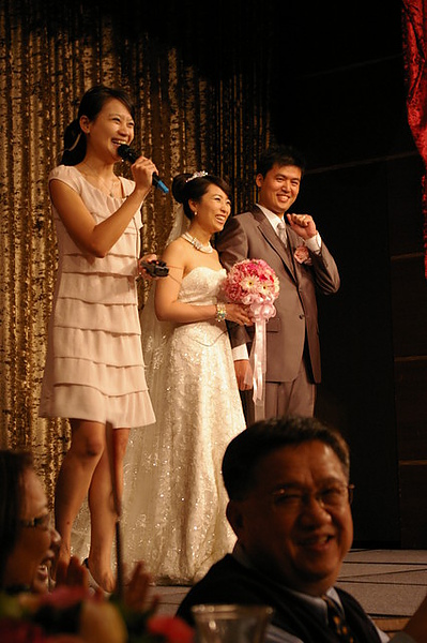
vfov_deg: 24.6
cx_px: 214
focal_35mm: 82
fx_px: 1470
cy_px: 322
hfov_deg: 16.5
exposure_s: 1/60
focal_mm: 55
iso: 800
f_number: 5.6
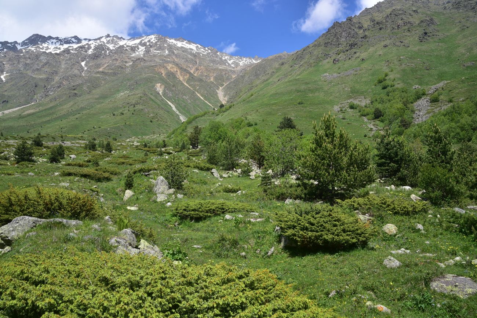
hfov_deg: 39.6
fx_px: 663
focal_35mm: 50
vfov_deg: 27.0
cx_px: 238
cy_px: 159
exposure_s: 1/125
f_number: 11
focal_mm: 50
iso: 100
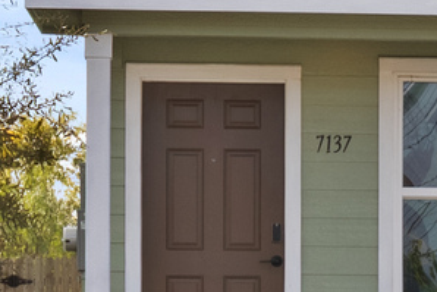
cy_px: 150
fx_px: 2307
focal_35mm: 190
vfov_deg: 7.2
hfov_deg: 10.7
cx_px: 448
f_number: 22
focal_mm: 35
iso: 800
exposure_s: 1/40
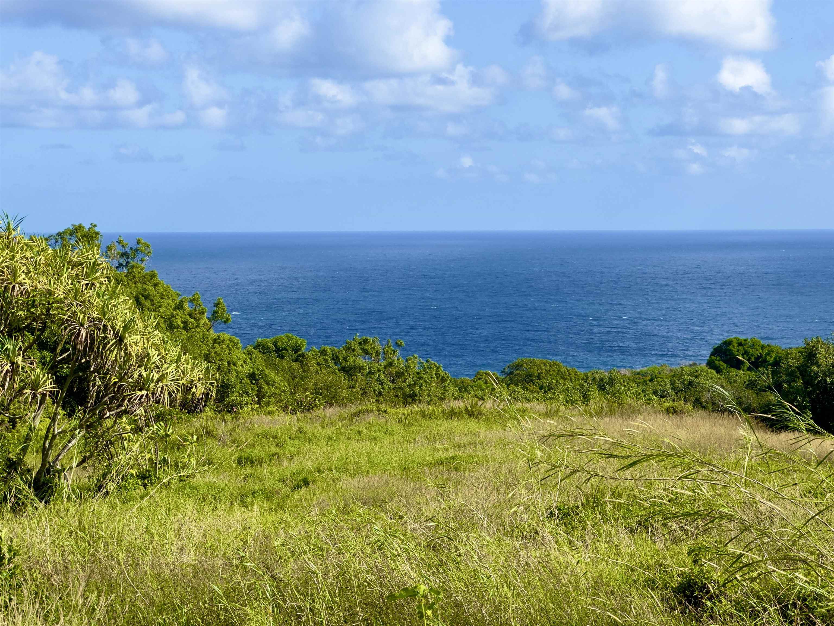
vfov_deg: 19.1
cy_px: 313
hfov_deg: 25.3
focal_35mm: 77
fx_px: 1855
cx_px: 417
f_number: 2.8
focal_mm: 9
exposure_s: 1/853
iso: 32
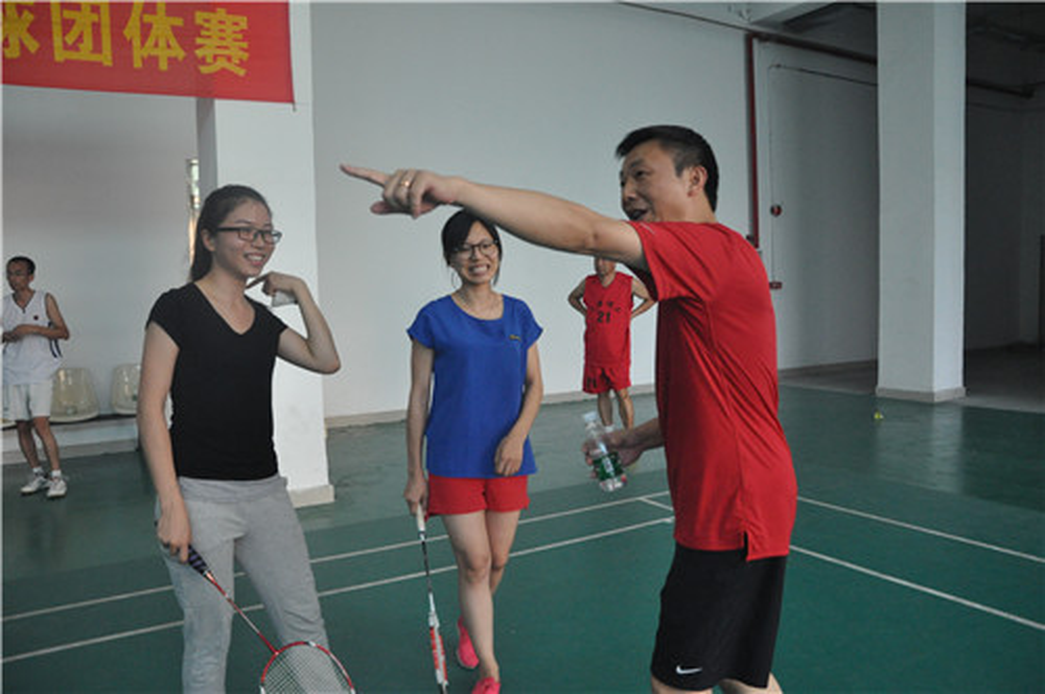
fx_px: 783
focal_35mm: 27
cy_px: 347
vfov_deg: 47.8
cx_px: 522
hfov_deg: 67.4
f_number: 3.5
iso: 1600
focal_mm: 18
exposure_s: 1/200
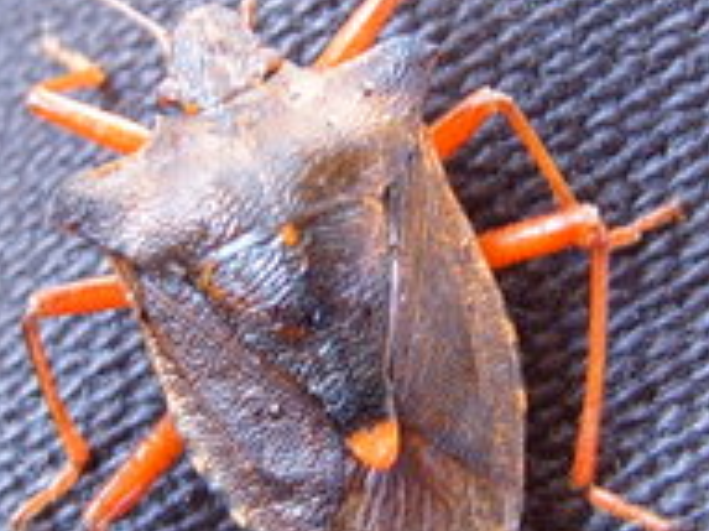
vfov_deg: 11.9
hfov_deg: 15.9
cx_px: 256
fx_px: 2538
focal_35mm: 124
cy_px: 275
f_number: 2.9
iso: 141
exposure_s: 1/15
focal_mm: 6.2
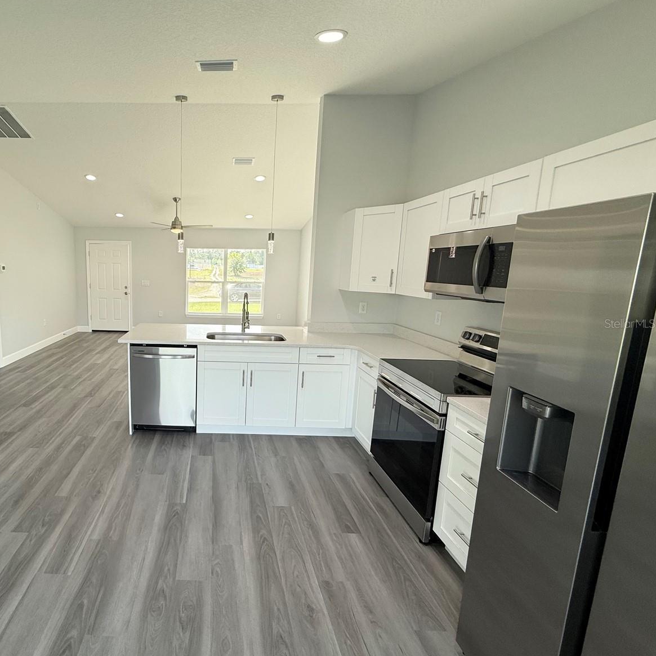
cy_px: 323
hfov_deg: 80.5
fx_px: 364
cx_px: 207
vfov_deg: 84.0
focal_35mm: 17
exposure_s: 1/147
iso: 64
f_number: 2.2
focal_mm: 2.22
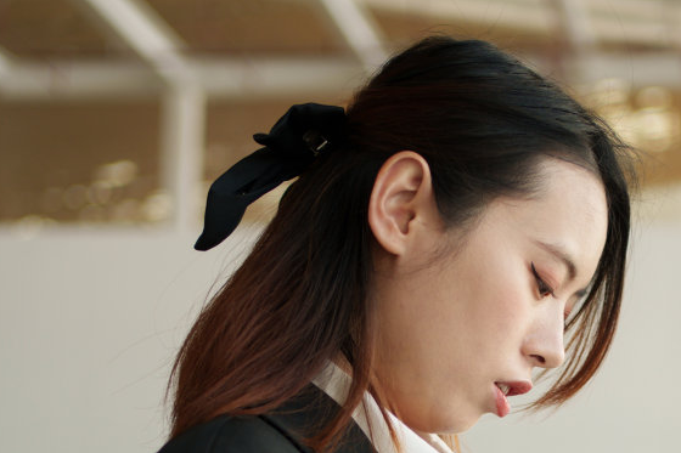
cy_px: 598
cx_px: 565
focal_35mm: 100
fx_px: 1891
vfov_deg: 13.2
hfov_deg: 20.1
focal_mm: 35
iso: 100
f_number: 2
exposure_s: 1/200
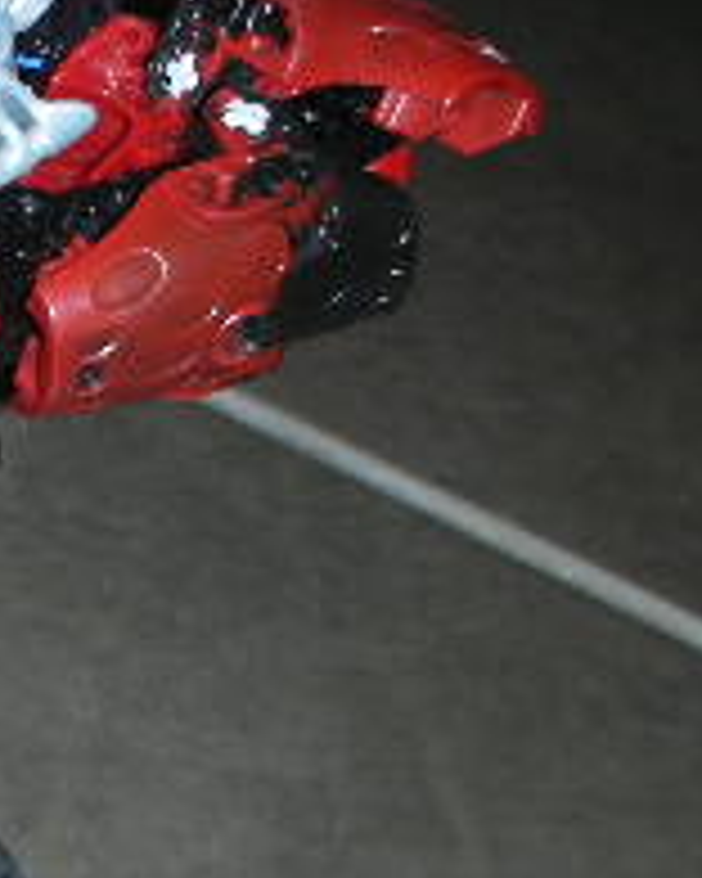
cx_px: -508
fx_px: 2909
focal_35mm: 112
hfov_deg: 12.7
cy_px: 567
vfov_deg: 17.1
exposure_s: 1/60
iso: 50
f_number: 2.8
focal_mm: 5.8
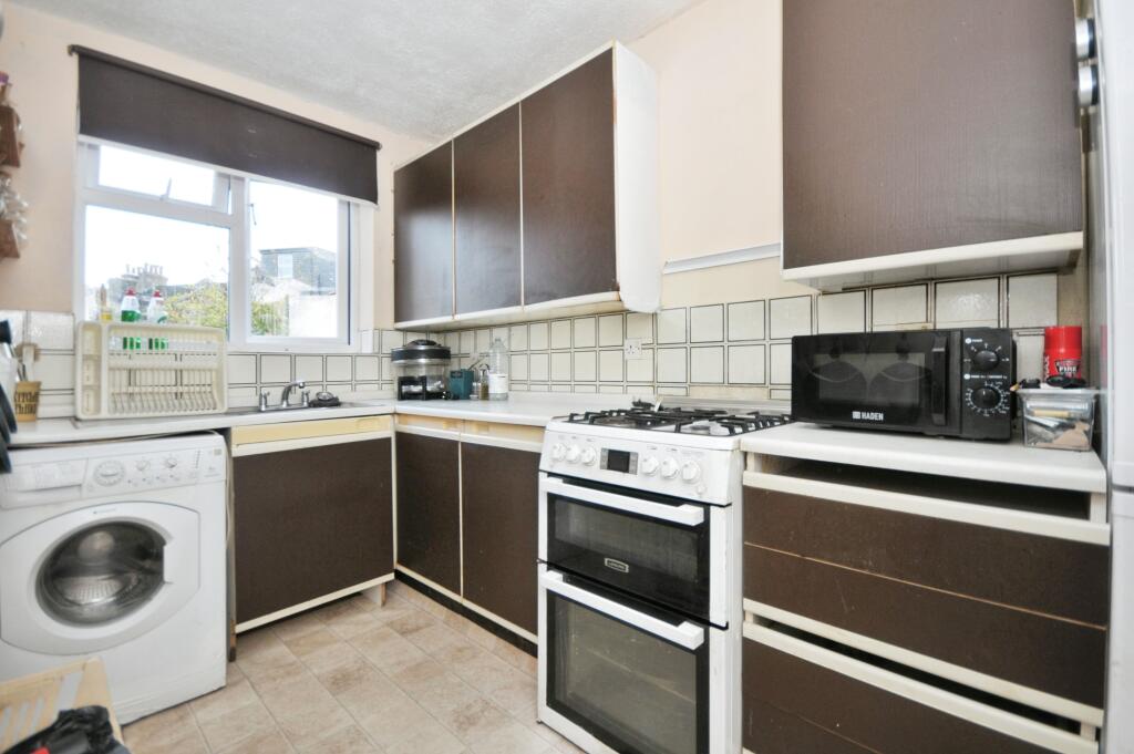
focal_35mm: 15
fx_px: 472
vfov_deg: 77.2
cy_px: 377
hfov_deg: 100.4
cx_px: 567
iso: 200
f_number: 5
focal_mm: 10
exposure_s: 1/60
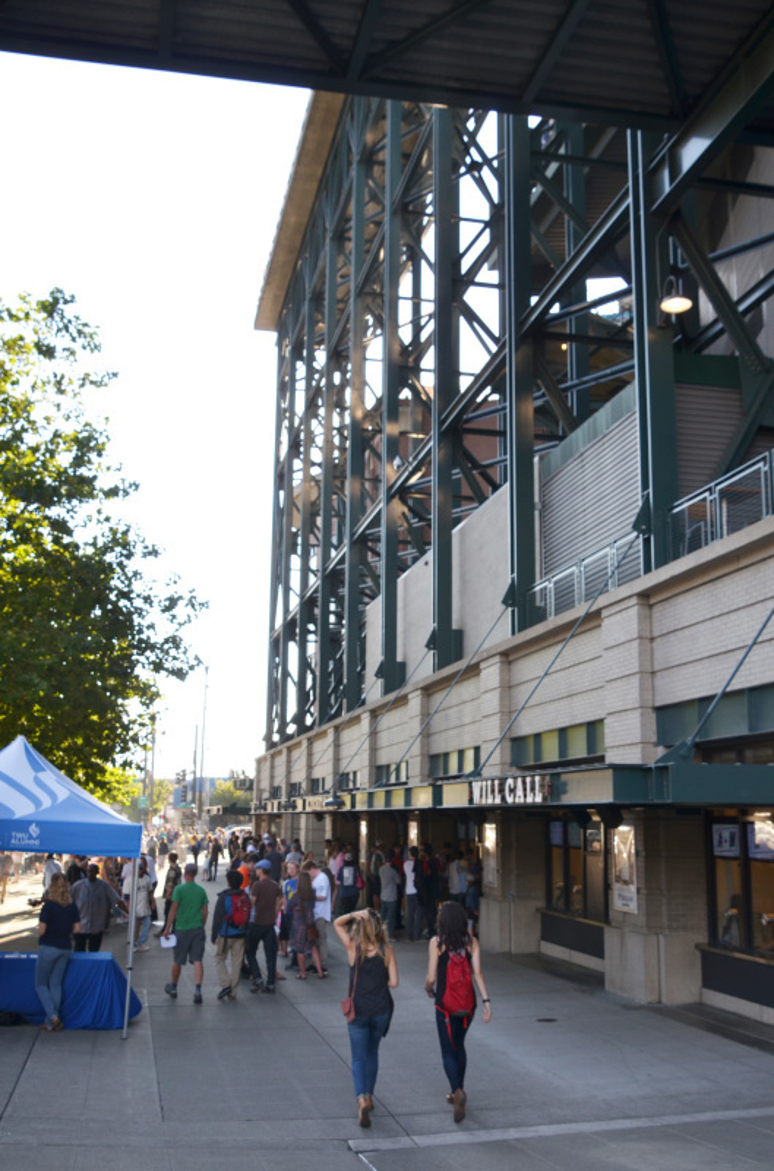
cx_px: 387
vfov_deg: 57.3
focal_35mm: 33
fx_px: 1070
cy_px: 586
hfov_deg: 39.8
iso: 200
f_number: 7.1
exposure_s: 1/200
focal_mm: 22
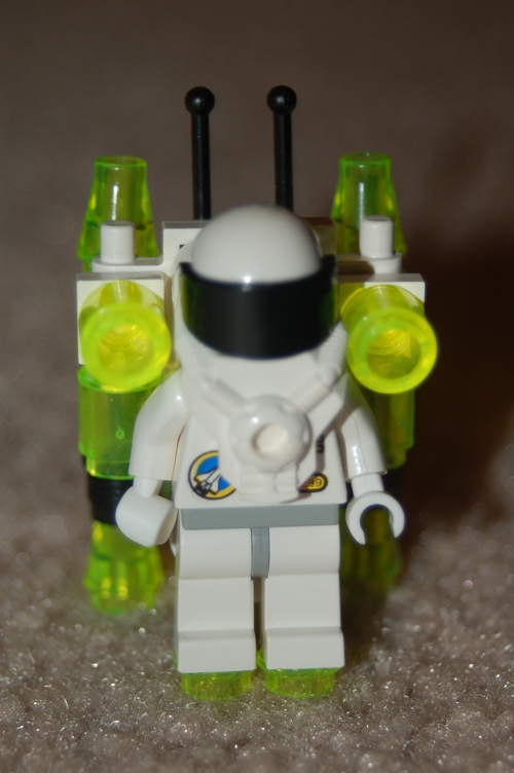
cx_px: 257
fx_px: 2575
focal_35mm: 120
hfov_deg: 11.4
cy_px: 386
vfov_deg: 17.1
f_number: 5.6
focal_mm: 80
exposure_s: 1/60
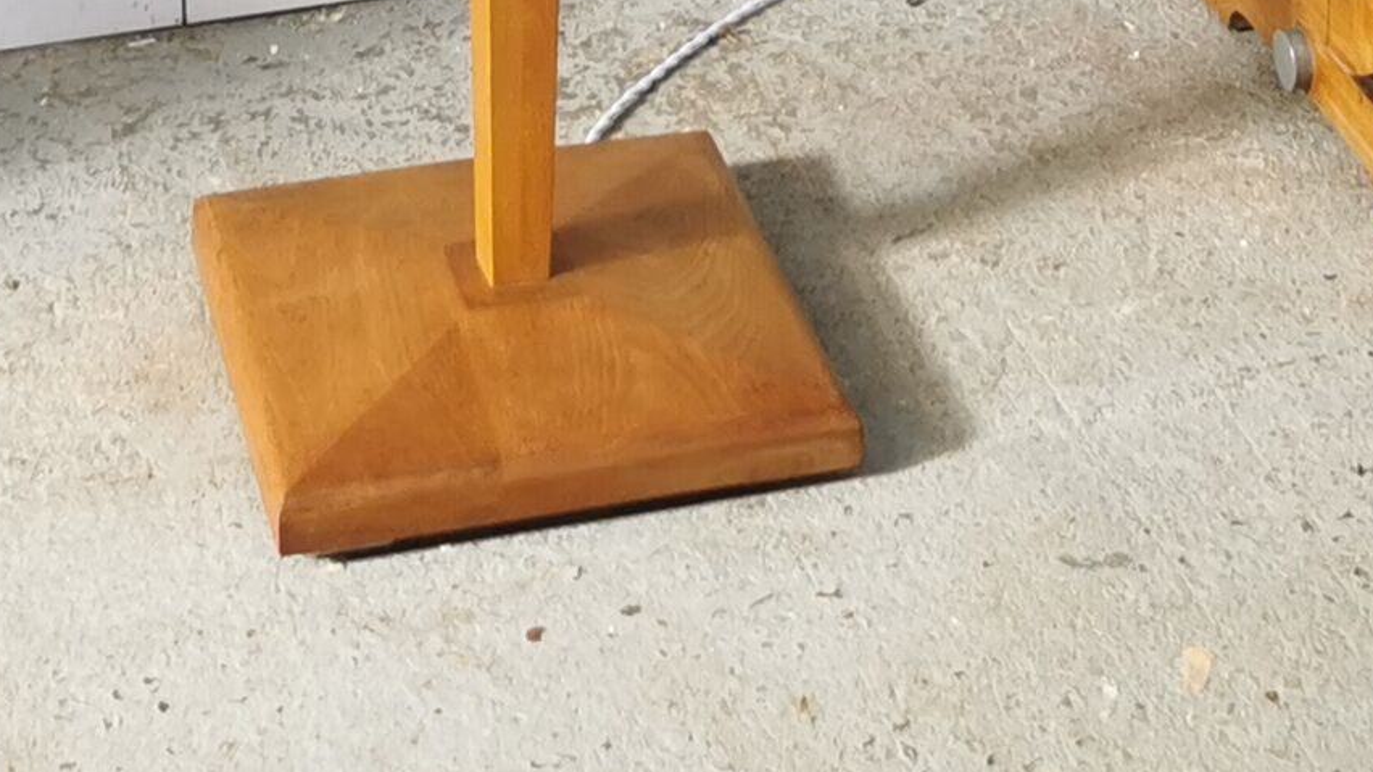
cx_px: 778
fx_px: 4587
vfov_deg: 8.4
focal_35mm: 126
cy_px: -1368
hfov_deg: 17.0
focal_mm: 5.58
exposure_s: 1/182
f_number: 1.8
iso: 50
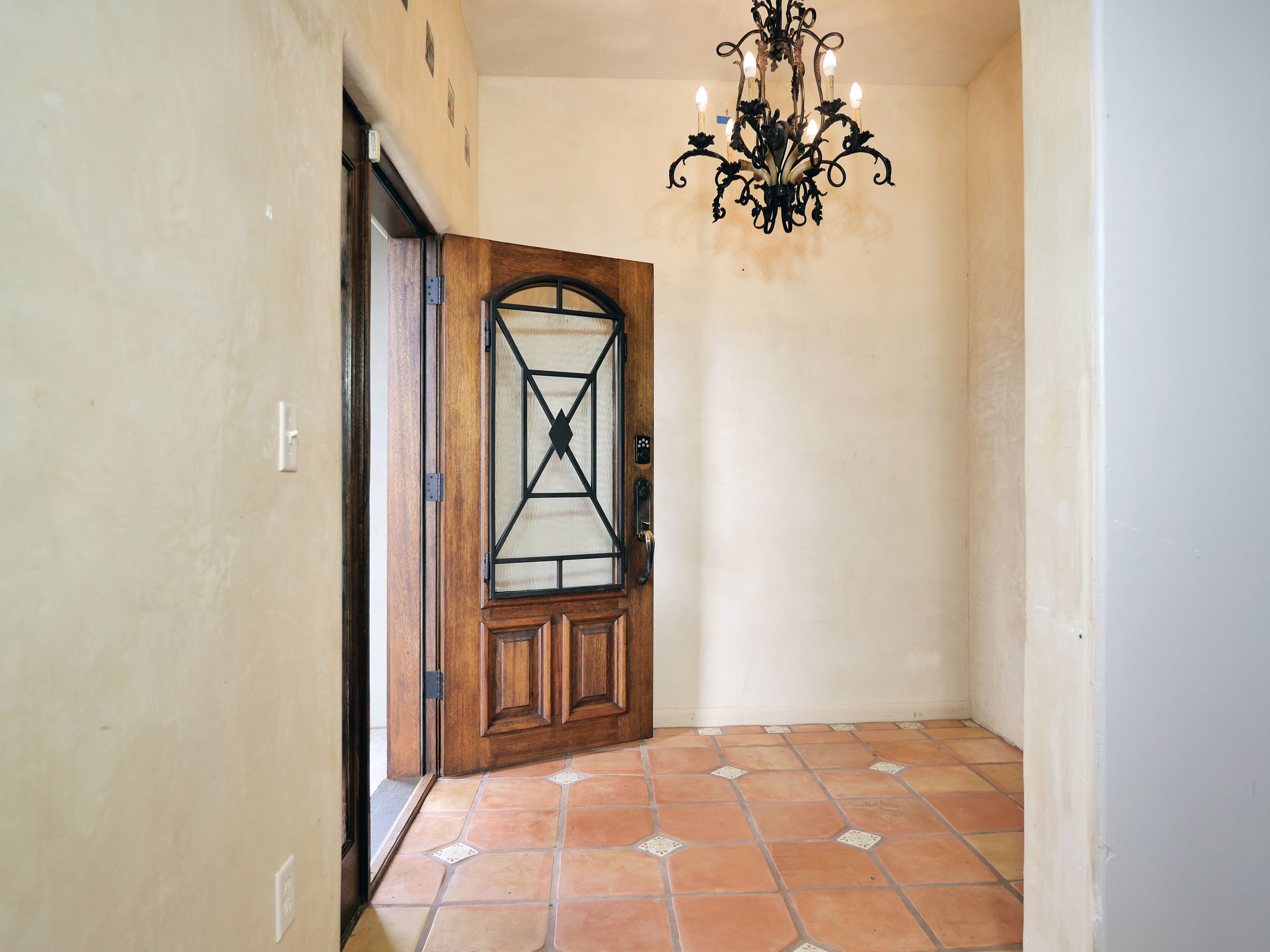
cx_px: 655
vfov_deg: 66.0
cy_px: 482
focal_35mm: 20
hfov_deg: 81.7
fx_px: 734
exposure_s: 1/125
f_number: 1.8
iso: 800
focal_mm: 9
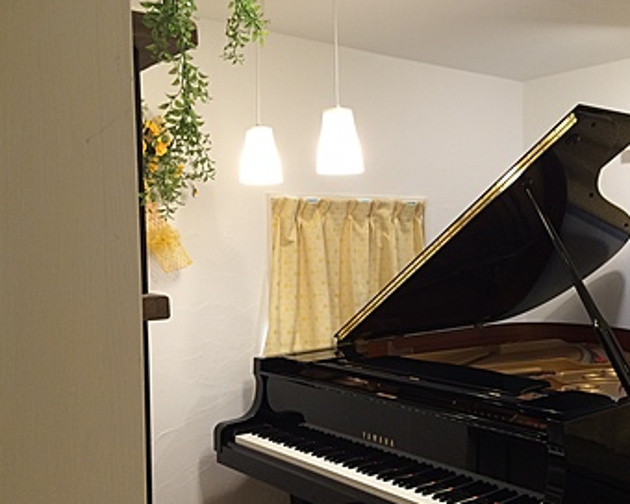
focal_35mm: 40
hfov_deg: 45.0
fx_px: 746
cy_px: 272
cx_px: 432
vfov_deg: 37.3
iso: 100
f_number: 2.2
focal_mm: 4.15
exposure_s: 1/30
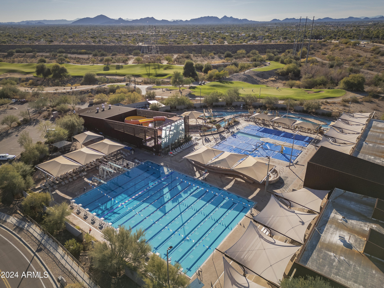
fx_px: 266
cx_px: 192
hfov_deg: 71.6
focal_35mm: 24
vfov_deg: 56.8
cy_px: 144
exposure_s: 1/3000
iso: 160
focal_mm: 6.72
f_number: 1.7
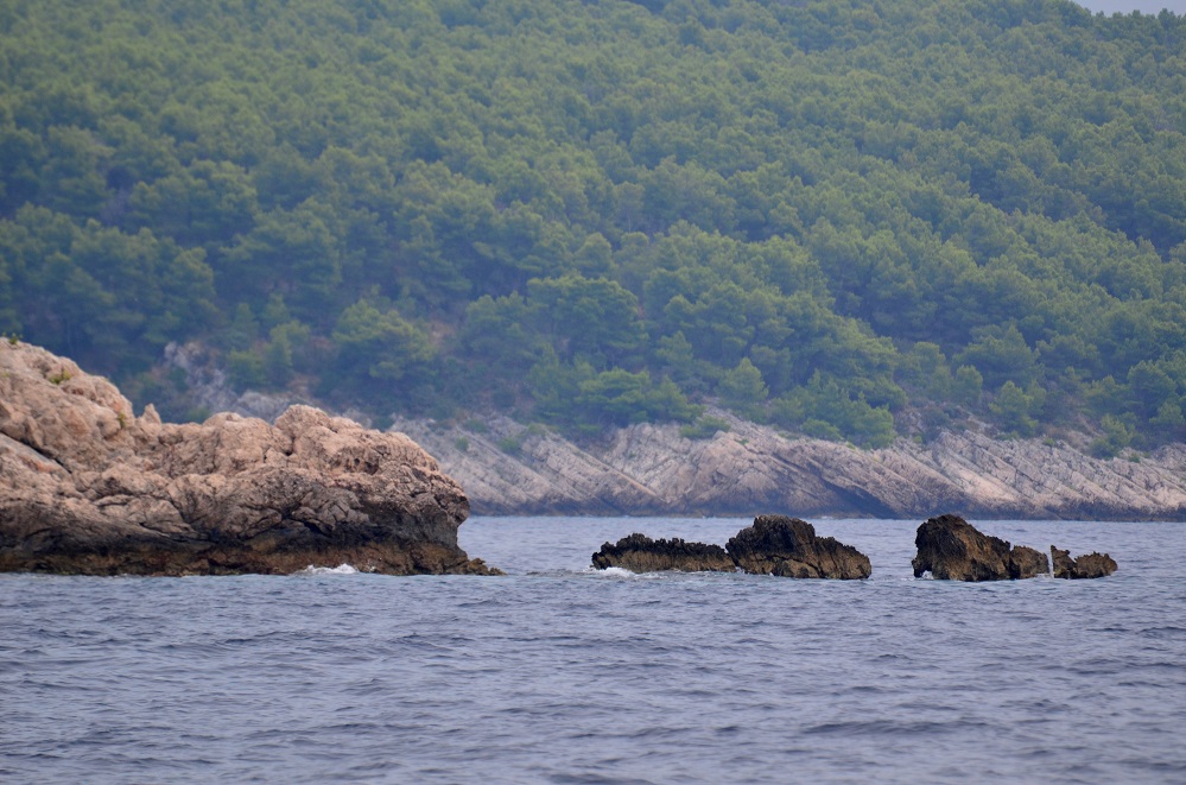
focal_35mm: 450
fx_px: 14790
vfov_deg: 3.0
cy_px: 392
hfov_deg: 4.6
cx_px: 593
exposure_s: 1/1000
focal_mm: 300
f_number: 5.6
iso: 400
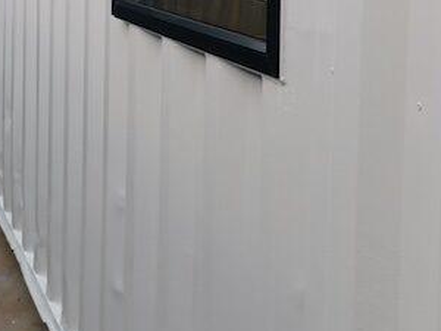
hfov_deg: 26.5
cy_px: -25
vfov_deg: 19.6
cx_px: 351
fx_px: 917
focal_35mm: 72
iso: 50
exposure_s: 1/1621
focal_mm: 5.56
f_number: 1.6
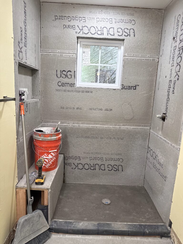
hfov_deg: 56.8
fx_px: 169
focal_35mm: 24
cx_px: 92
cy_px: 122
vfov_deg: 71.6
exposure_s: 1/120
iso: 200
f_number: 1.78
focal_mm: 6.76
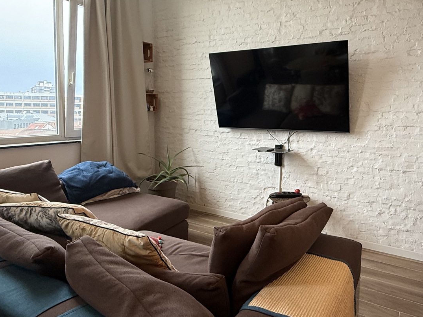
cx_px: 263
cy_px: 128
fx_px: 305
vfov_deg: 54.5
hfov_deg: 68.4
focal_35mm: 25
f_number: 2.2
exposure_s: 1/50
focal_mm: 2.22
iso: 200
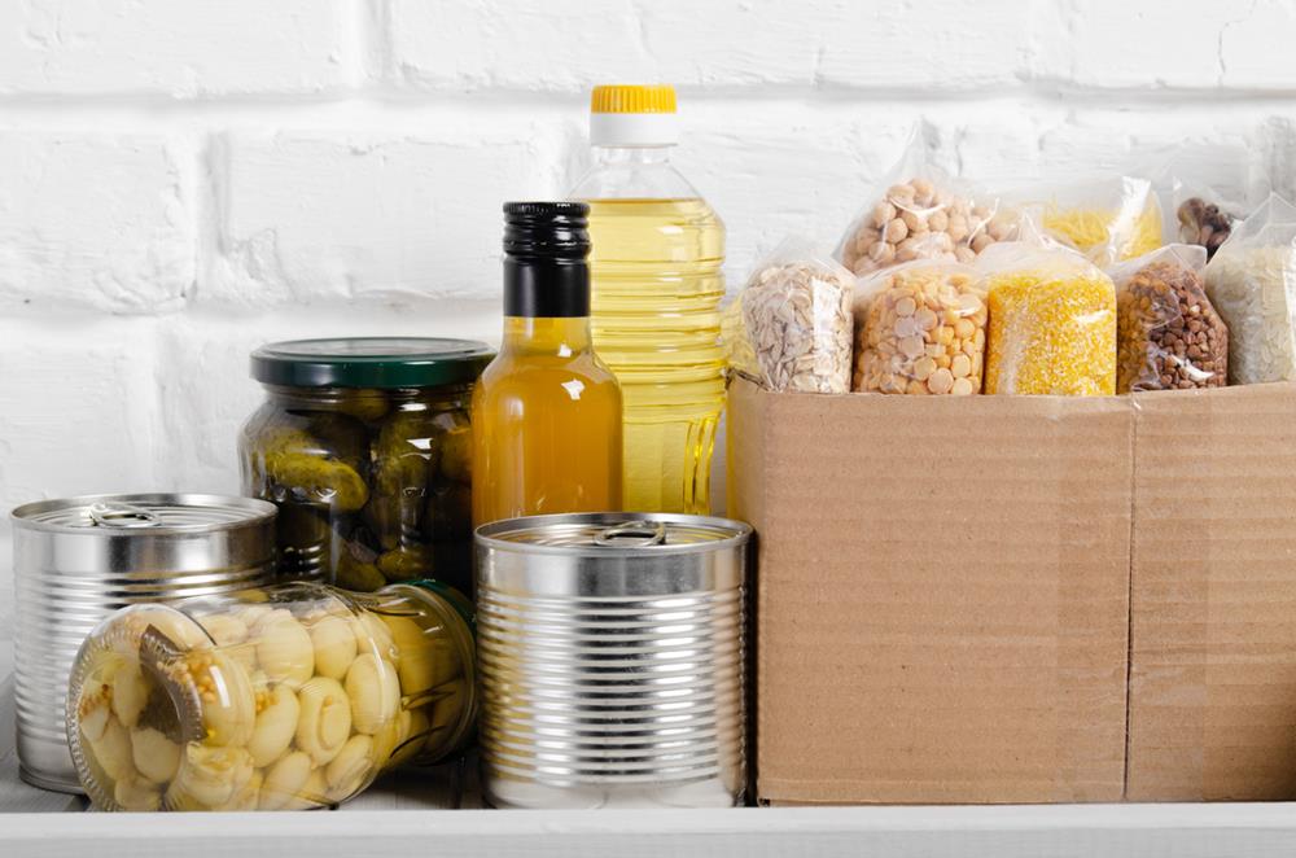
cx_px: 648
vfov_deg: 17.4
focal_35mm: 78
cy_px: 429
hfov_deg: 26.0
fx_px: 2802
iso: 100
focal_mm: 52
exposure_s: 1/250
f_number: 8
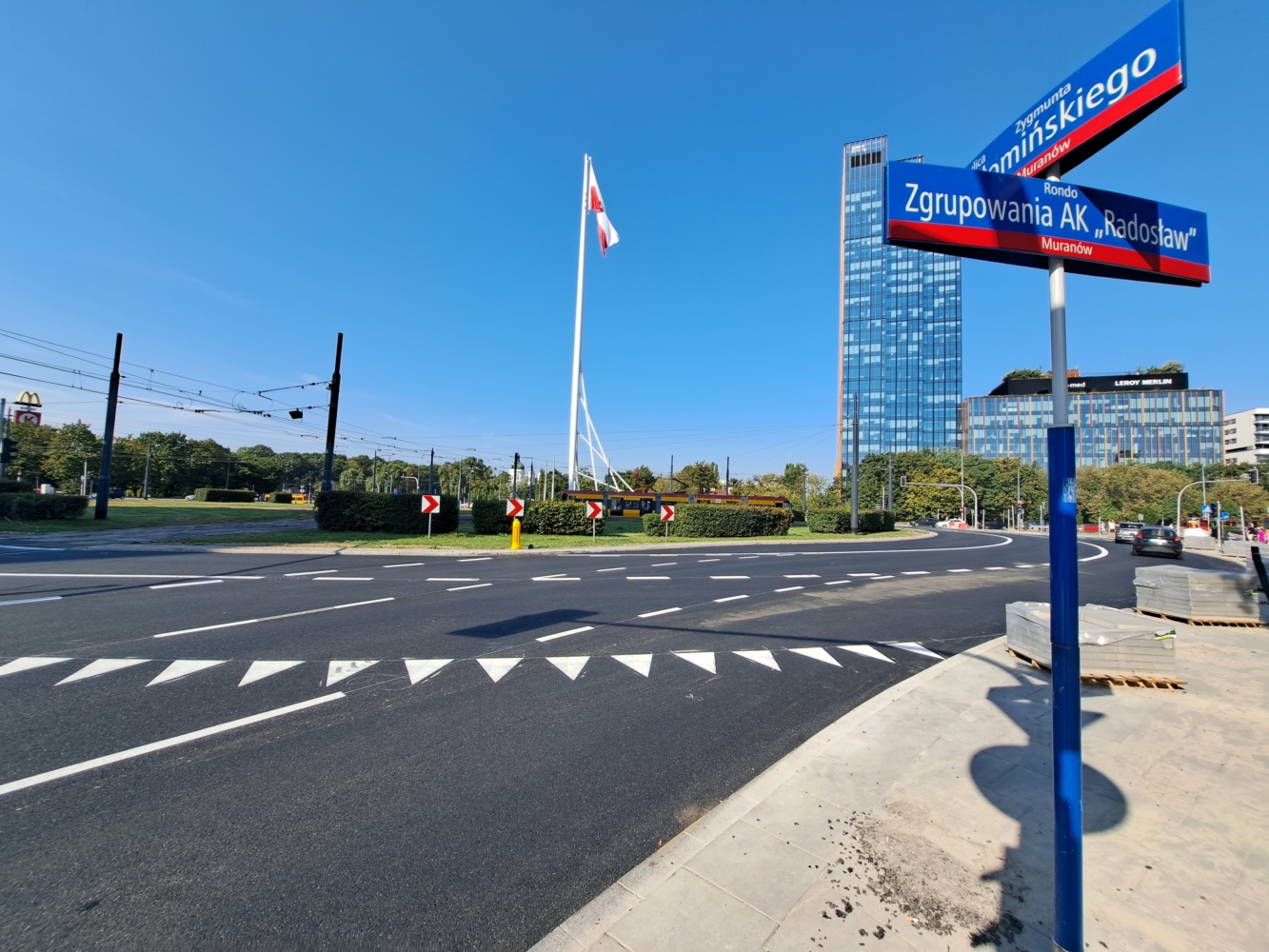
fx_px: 477
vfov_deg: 89.9
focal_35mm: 13
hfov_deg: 106.2
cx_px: 634
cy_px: 476
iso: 50
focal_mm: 1.74
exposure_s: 1/796
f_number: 2.2
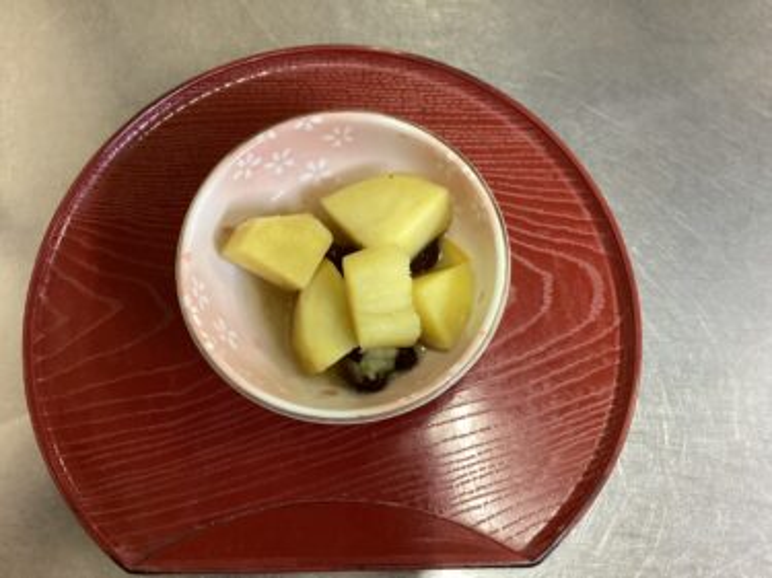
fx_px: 691
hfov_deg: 58.4
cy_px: 289
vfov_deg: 45.4
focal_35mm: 31
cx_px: 386
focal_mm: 3.3
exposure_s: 1/40
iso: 320
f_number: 2.4
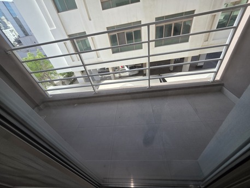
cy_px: 94
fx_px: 94
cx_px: 125
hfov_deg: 106.2
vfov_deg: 89.9
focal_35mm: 13
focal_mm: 2.2
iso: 80
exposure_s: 1/359
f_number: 1.9
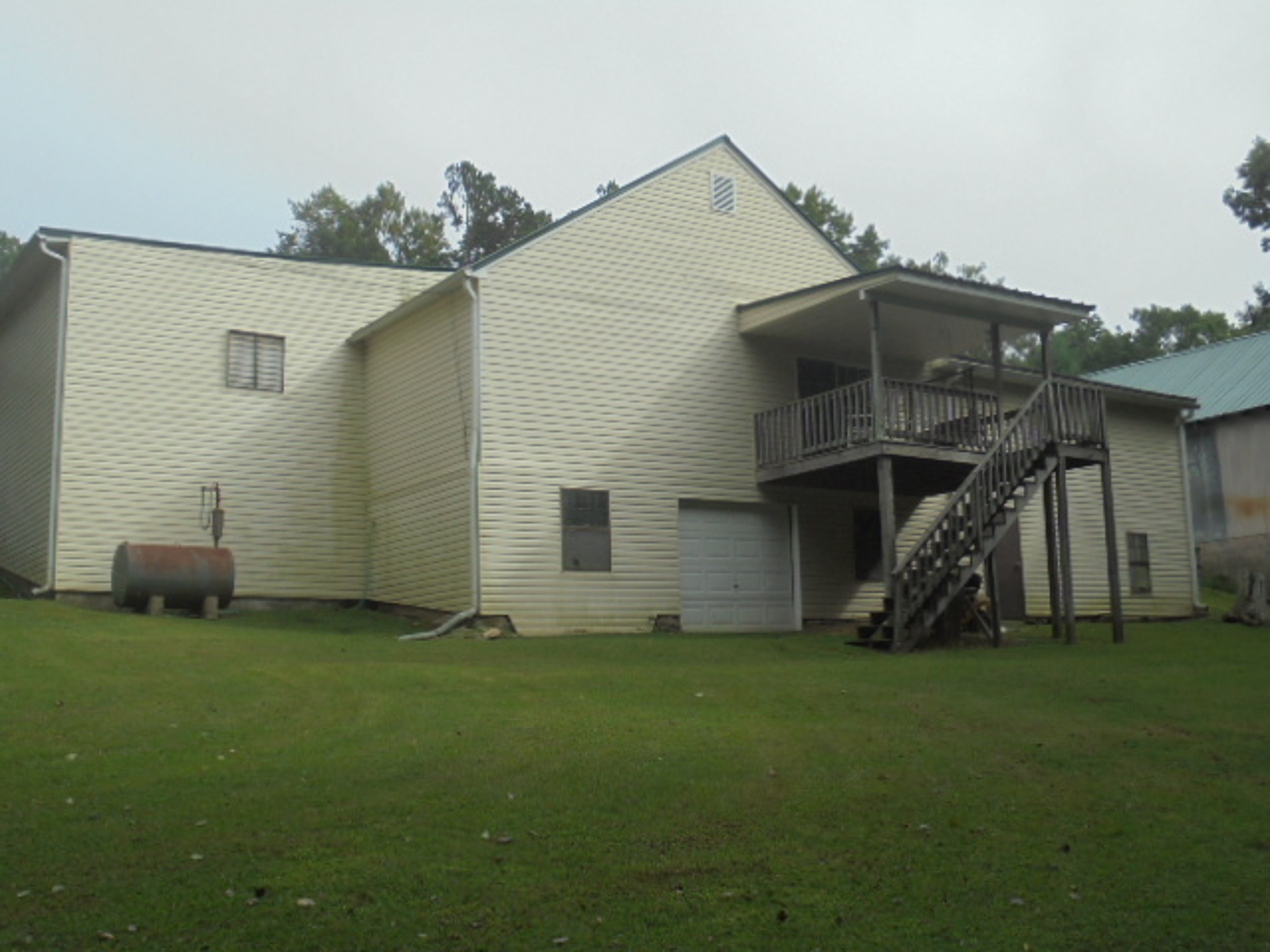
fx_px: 1394
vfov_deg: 37.7
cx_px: 635
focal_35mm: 38
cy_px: 476
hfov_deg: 49.0
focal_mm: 6.9
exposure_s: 1/640
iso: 100
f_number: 4.2
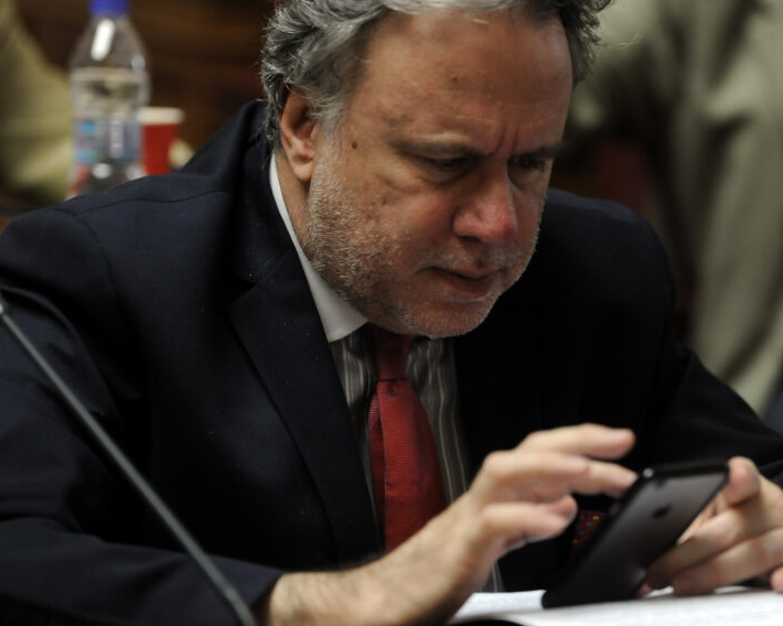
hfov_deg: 13.6
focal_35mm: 142
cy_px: 261
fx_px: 3291
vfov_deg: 10.9
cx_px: 435
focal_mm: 105
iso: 2500
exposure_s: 1/320
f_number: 2.8
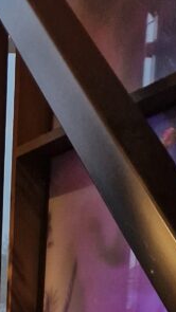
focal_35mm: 87
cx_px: -199
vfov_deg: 19.8
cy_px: 516
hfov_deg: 12.0
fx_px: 722
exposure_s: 1/33
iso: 640
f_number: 1.8
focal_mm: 5.4
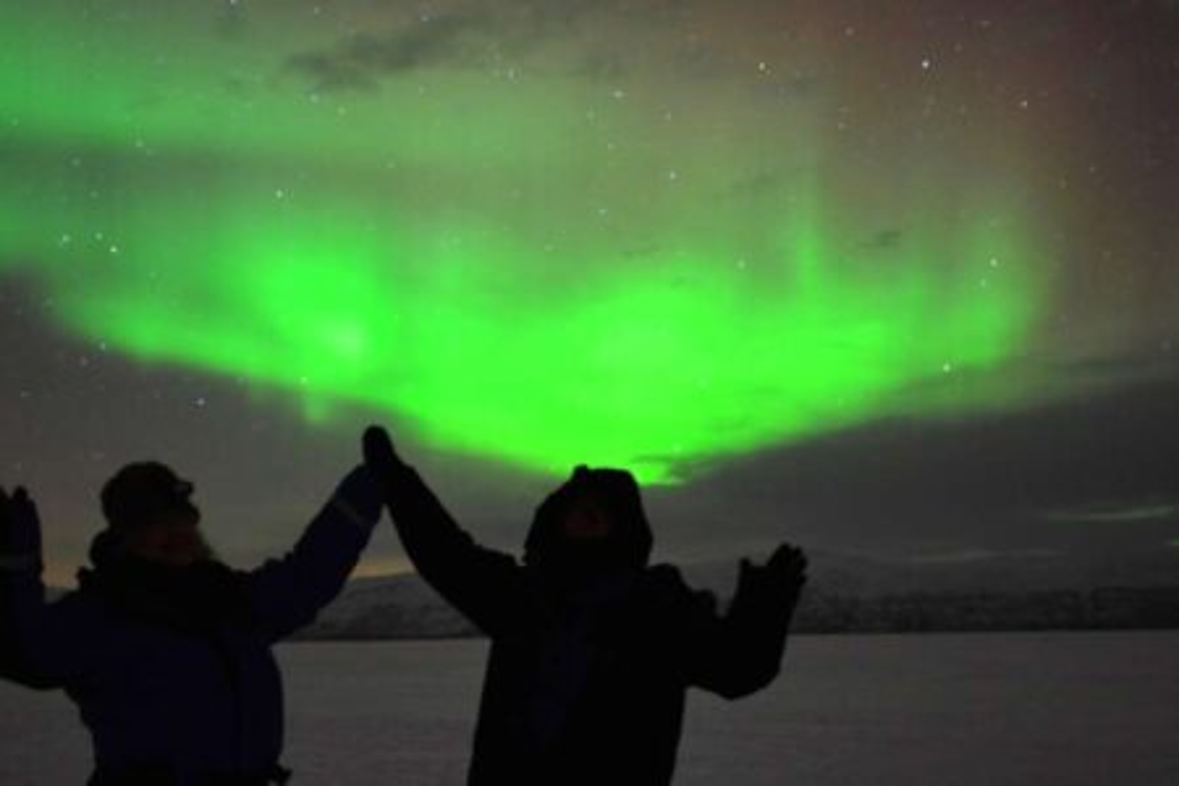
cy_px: 393
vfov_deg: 53.1
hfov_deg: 73.7
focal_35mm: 24
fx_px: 786
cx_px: 590
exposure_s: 6
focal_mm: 24
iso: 1600
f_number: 1.4
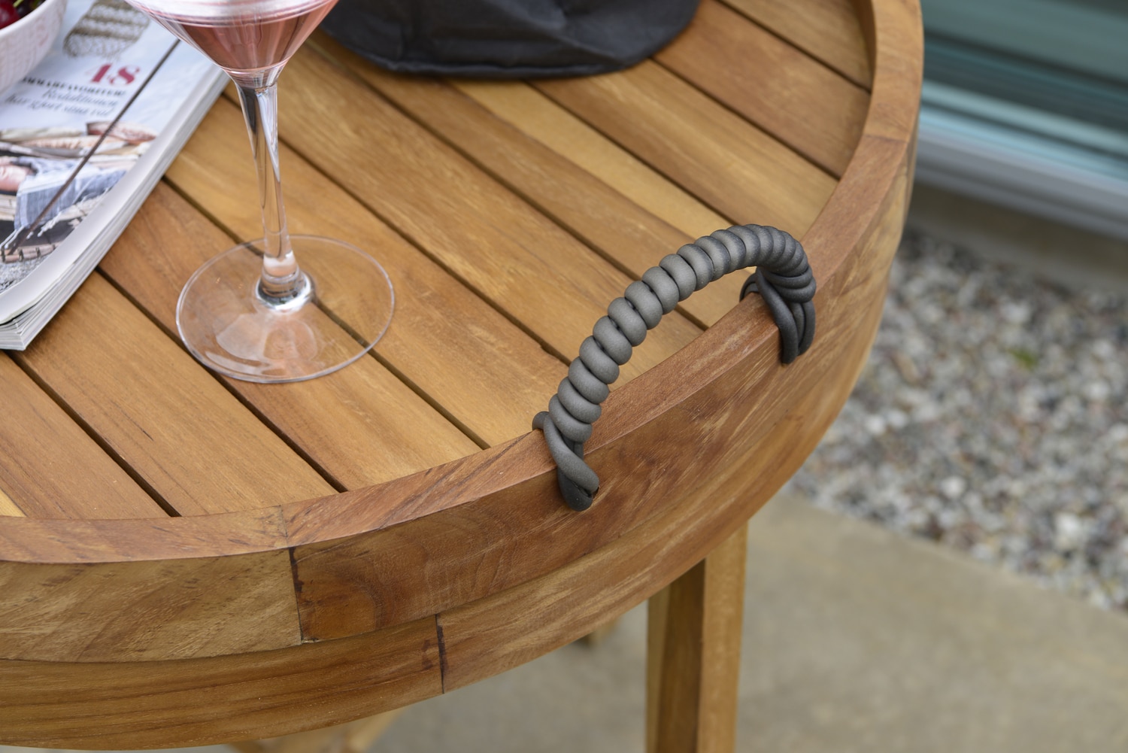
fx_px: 2194
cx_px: 564
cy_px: 376
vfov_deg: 19.5
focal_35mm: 70
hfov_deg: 28.8
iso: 100
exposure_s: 1/60
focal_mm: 70
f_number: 8
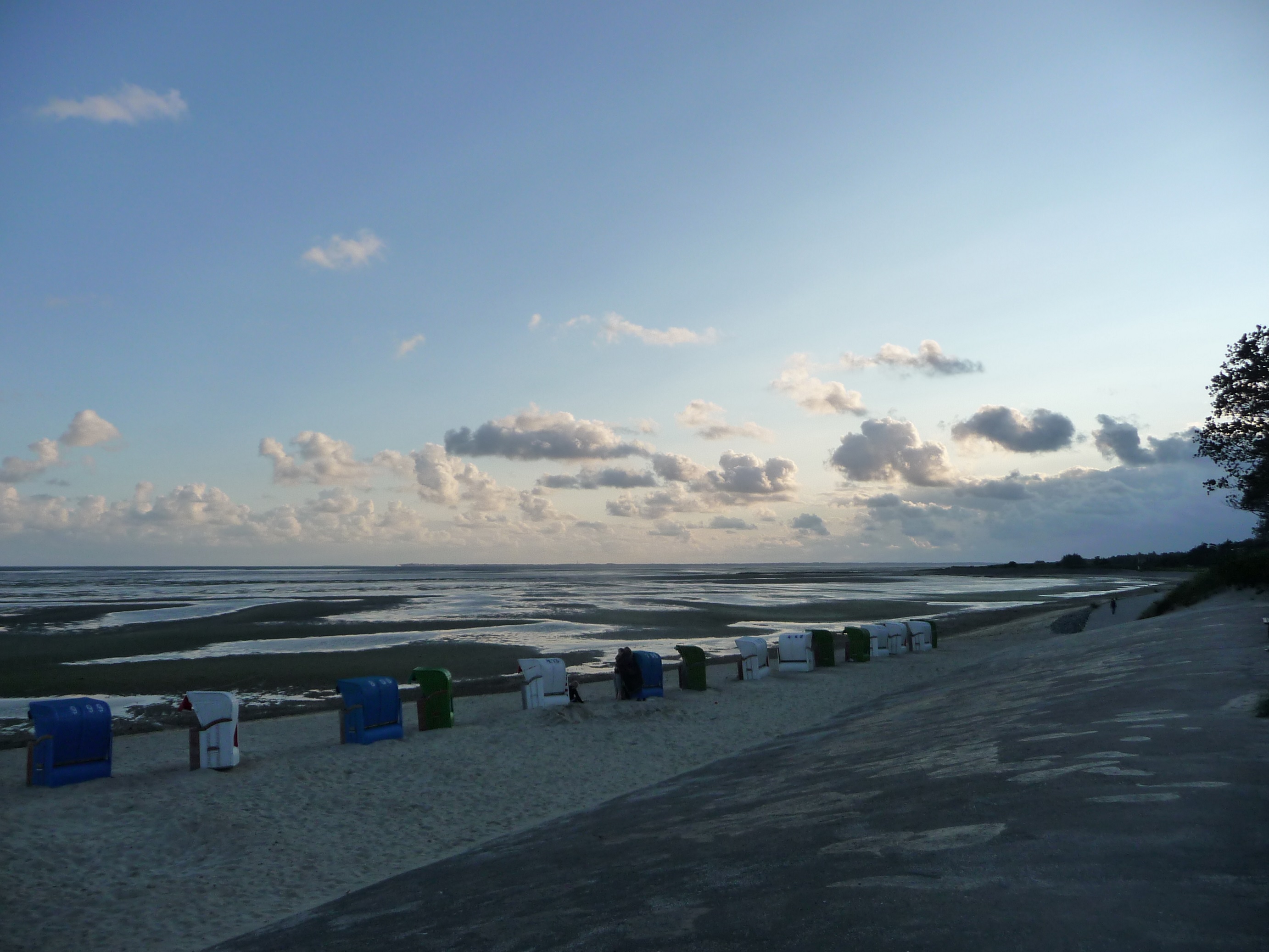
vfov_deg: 49.7
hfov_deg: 63.4
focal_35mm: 28
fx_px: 1027
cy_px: 476
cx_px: 634
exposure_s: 1/800
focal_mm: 4.7
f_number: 3.3
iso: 160
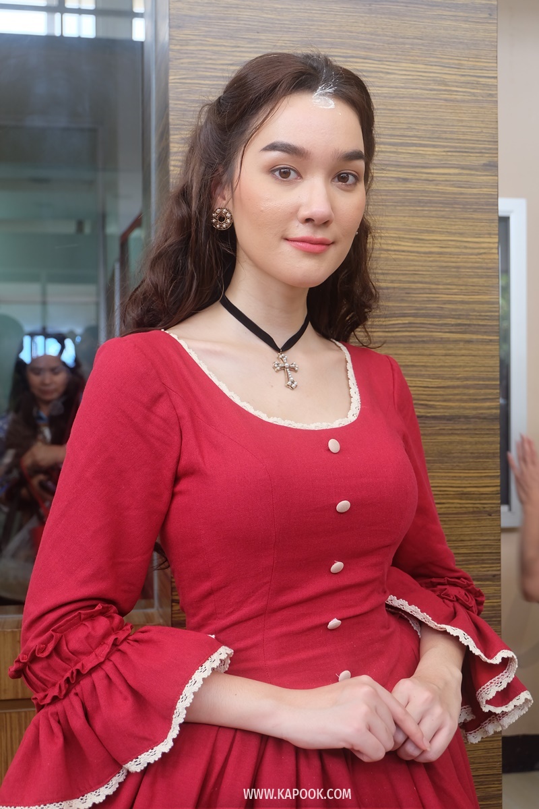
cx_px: 270
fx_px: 988
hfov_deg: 30.5
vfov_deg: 44.5
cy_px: 404
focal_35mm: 44
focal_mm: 29.5
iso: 500
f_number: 4.7
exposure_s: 1/30
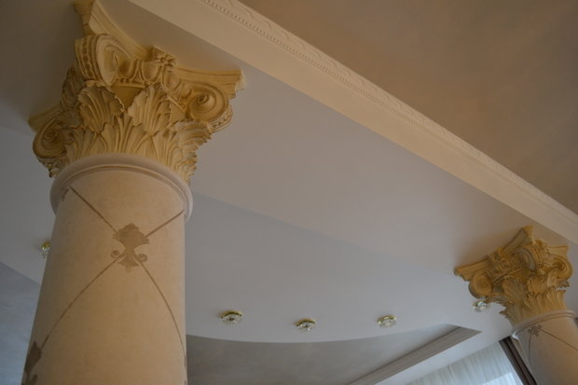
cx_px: 289
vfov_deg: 47.9
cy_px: 192
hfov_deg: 67.4
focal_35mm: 27
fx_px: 433
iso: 400
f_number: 3.5
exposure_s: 1/50
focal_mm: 18
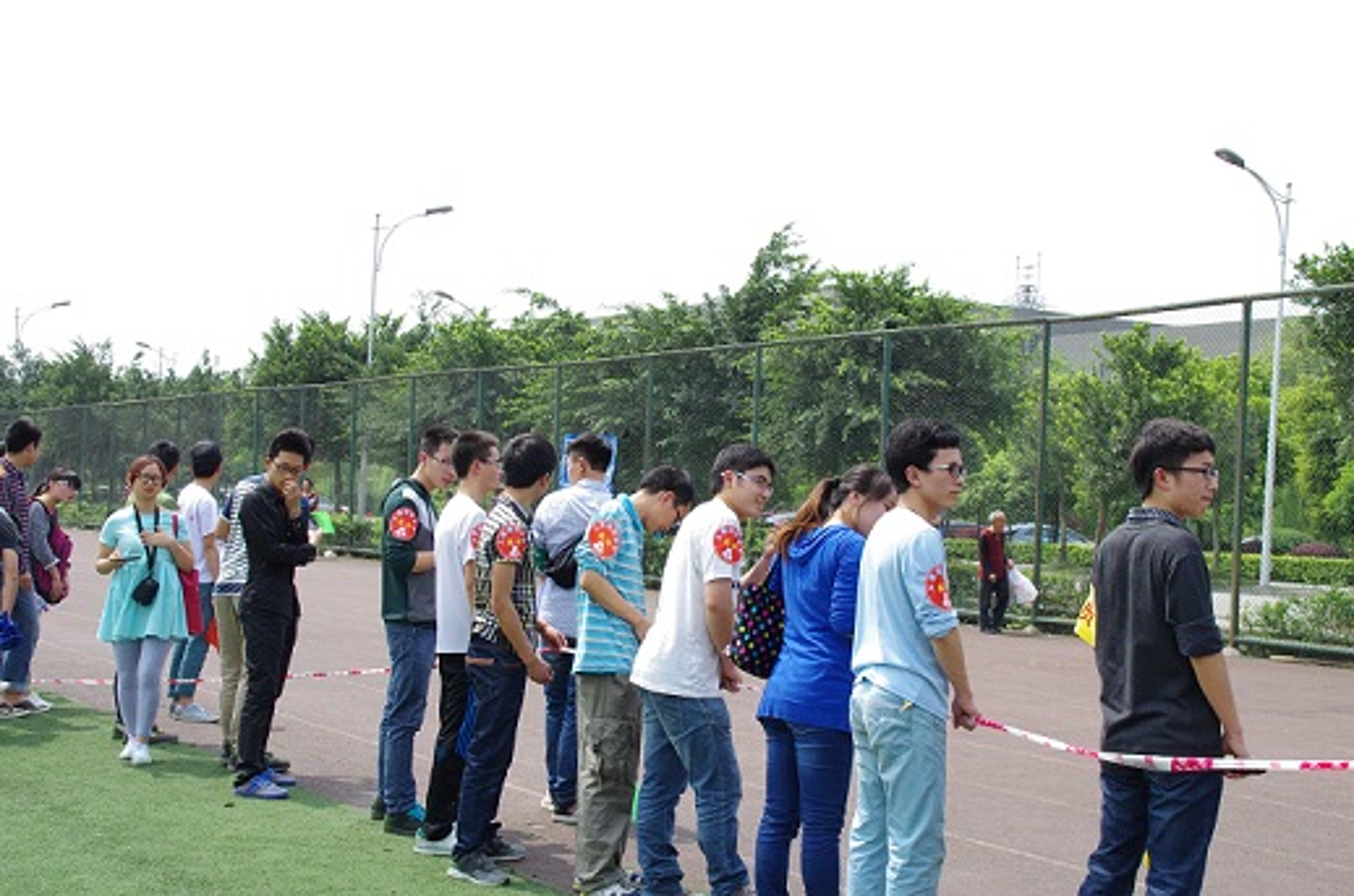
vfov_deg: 27.4
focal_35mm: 49
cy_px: 448
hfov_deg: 40.4
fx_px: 1839
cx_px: 677
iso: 1600
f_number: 10
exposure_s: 1/1250
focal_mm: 33
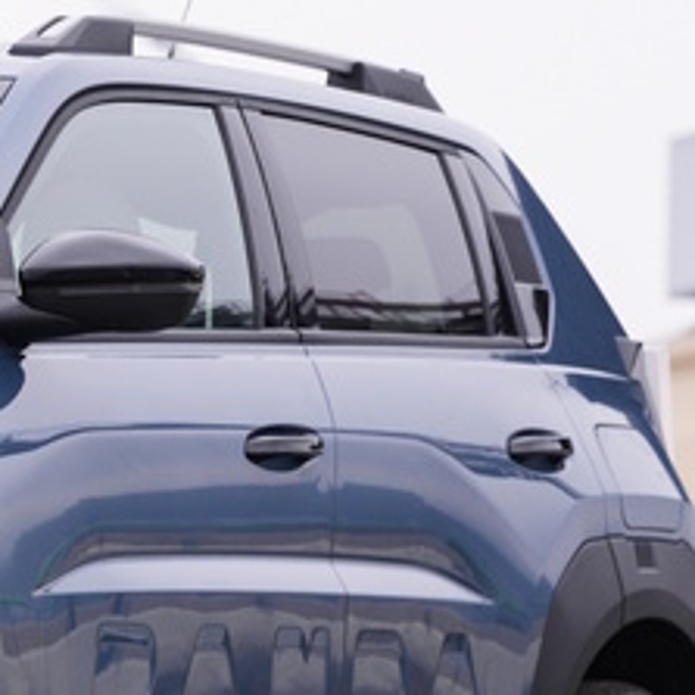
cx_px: -321
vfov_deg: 4.5
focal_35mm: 390
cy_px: 344
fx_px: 8859
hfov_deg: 4.5
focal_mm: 133
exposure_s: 1/200
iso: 320
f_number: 5
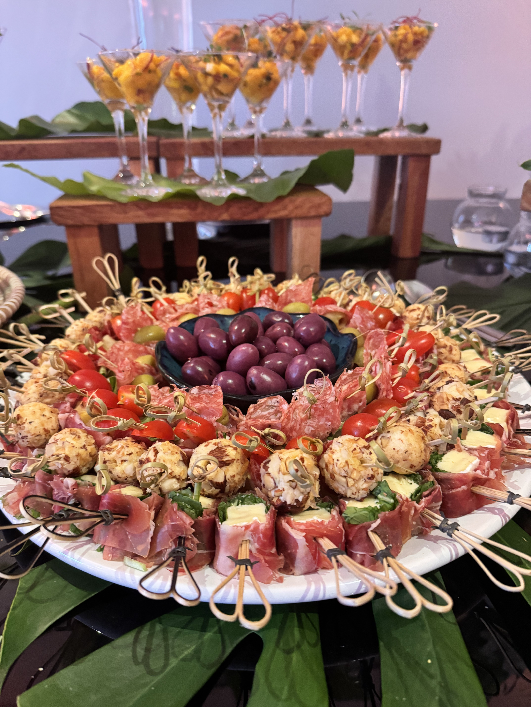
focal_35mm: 24
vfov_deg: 71.6
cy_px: 354
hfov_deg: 56.8
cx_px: 266
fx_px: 491
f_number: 1.78
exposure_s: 1/40
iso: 640
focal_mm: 6.76
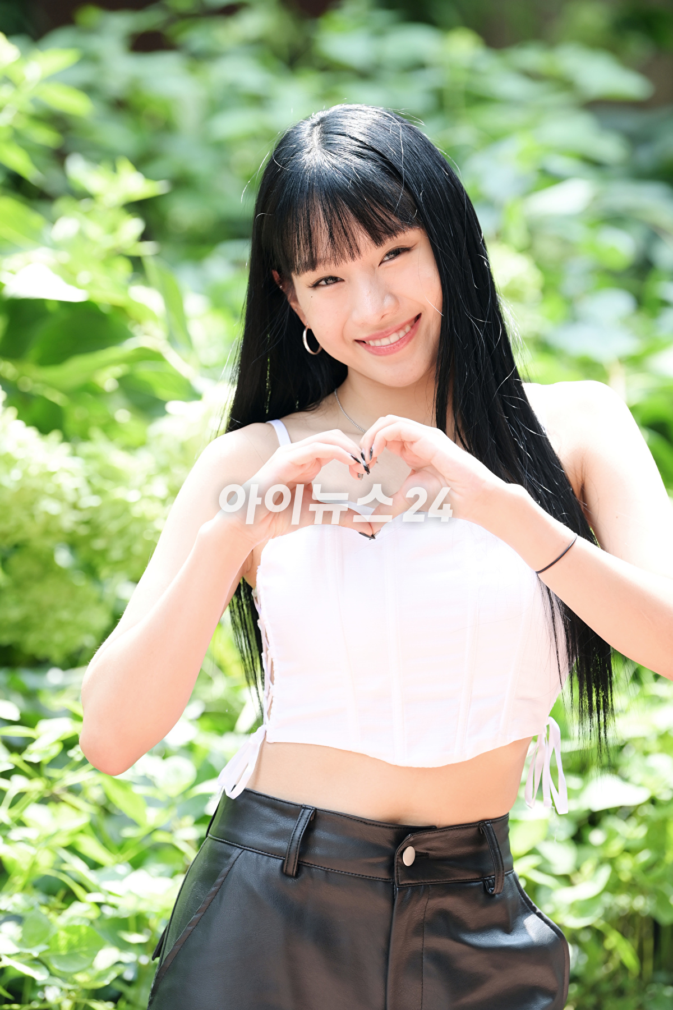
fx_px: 4767
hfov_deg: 8.1
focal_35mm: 170
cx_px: 336
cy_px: 505
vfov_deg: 12.1
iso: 400
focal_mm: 170
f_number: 4
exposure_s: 1/400
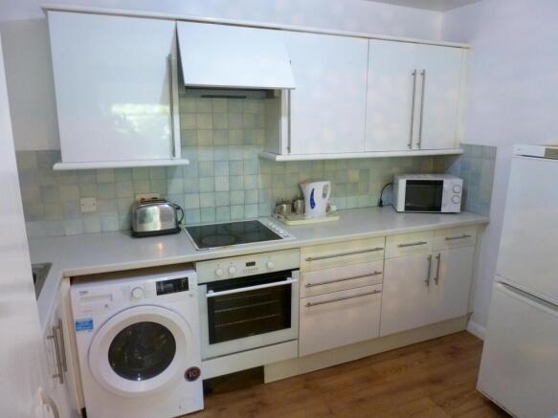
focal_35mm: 24
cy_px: 209
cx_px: 279
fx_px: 387
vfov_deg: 56.8
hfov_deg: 71.6
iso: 400
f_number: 3.3
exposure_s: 1/13
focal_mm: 4.3
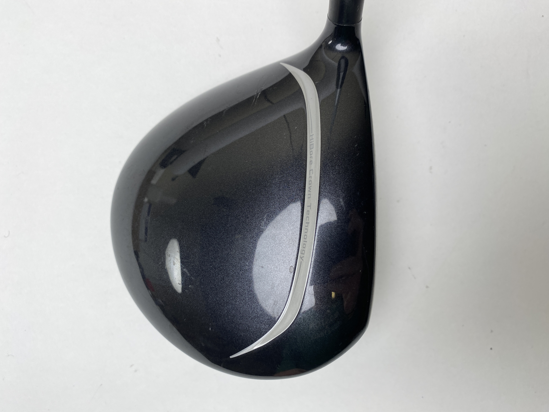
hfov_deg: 67.3
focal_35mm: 26
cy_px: 206
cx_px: 274
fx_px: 412
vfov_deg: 53.1
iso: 32
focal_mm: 4.25
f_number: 1.8
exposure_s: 1/268
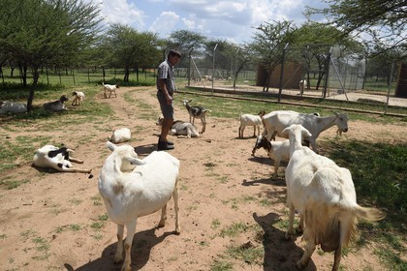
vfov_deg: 49.6
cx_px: 204
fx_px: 294
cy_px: 136
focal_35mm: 26
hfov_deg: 69.4
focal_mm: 26
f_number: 14
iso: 200
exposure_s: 1/250
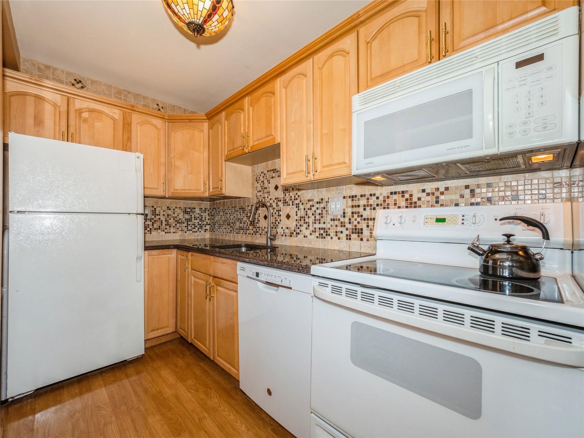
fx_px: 236
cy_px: 219
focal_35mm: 14
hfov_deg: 102.1
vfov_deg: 85.7
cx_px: 292
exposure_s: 1/20
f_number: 8
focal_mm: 7
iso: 200
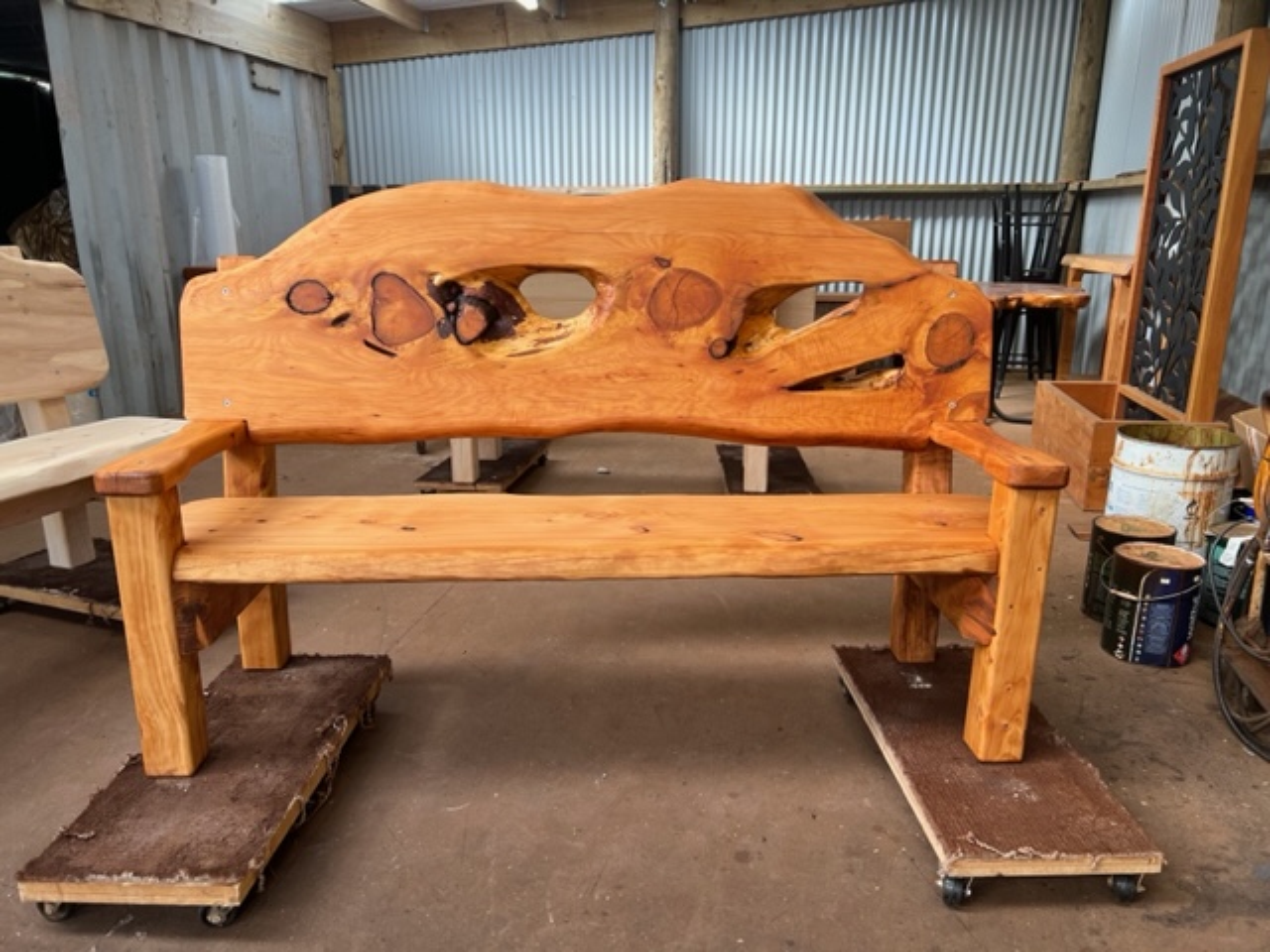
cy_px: 476
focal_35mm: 26
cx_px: 635
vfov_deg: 53.1
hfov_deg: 67.3
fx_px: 954
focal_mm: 5.7
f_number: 1.5
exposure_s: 1/168
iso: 40
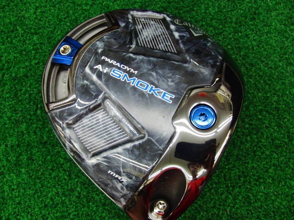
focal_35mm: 37
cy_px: 110
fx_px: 314
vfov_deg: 38.7
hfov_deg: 50.1
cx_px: 147
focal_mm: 6.42
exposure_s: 1/50
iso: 400
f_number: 3.6
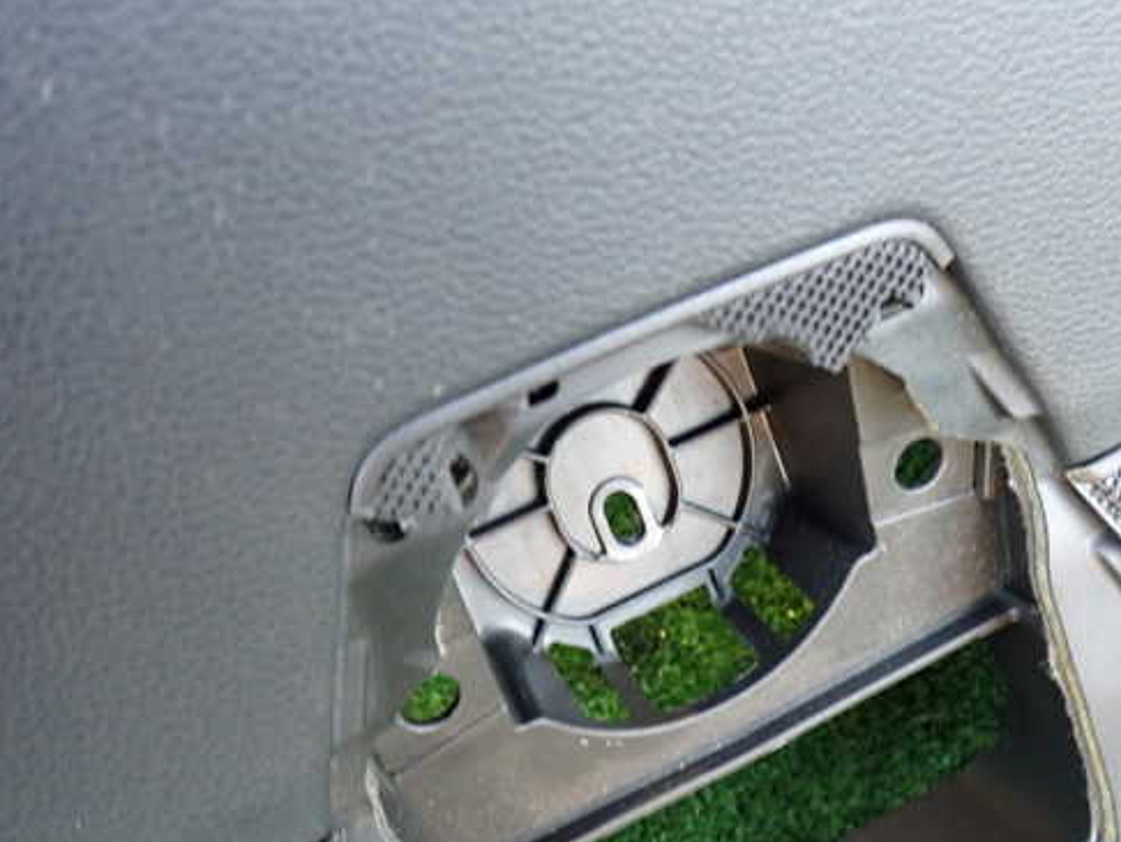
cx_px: 634
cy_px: 388
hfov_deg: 50.0
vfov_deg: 38.7
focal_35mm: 37
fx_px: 1199
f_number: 2.3
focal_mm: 5.4
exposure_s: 1/50
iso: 640
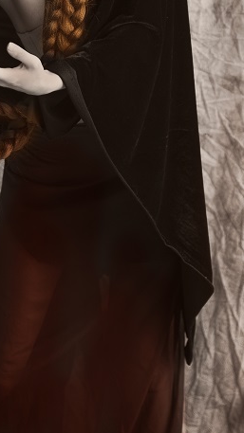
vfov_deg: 17.3
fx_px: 1392
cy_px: 8
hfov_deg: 9.9
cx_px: -43
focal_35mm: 121
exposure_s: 1/200
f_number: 2.8
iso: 320
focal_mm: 55
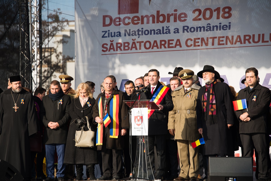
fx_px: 1355
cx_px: 136
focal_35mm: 180
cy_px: 90
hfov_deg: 11.4
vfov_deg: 7.6
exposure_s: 1/160
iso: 100
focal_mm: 180
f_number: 6.3
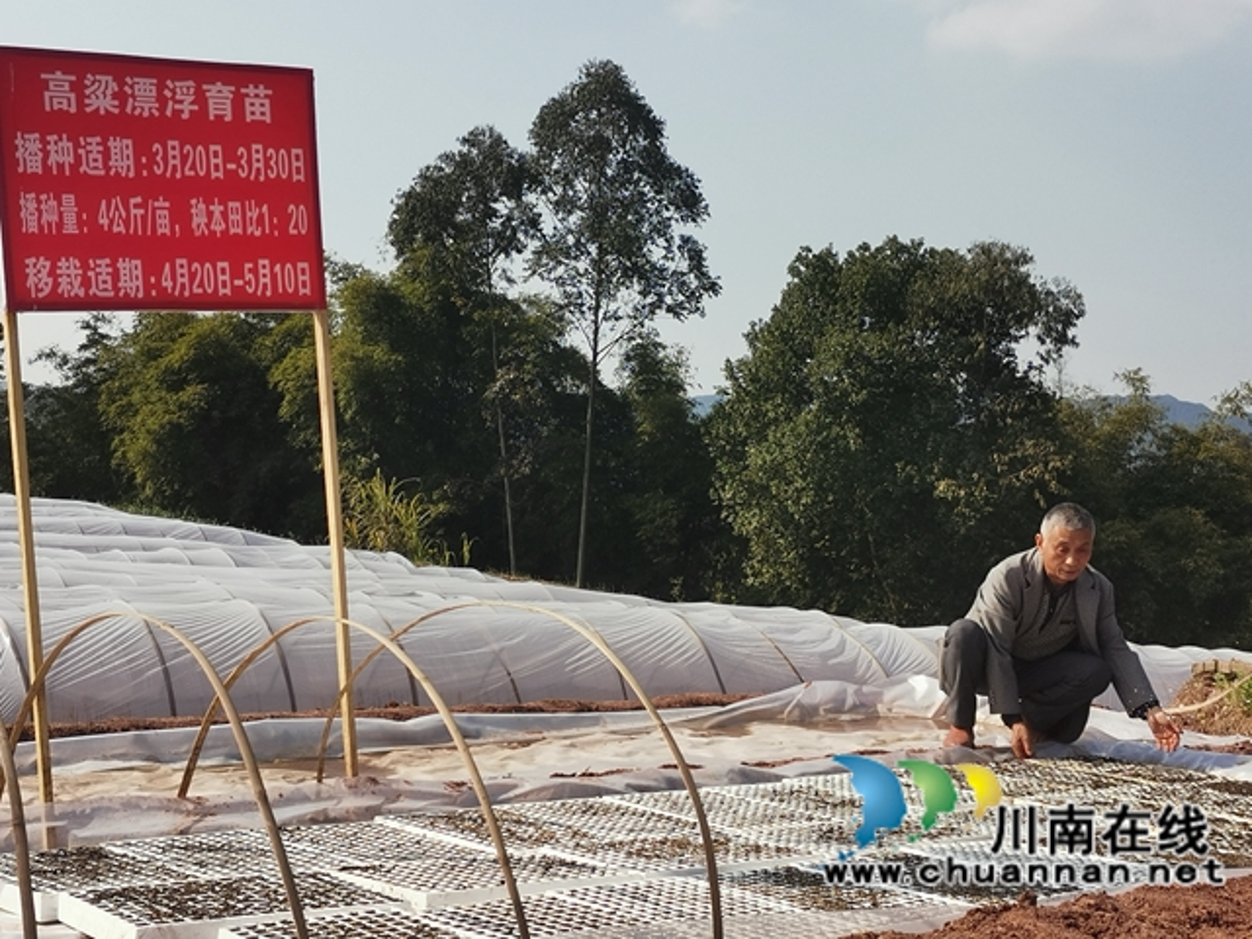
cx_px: 626
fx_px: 1881
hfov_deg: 36.8
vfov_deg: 28.0
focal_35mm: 52
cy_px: 470
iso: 50
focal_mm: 4.75
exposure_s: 1/1645
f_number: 1.8
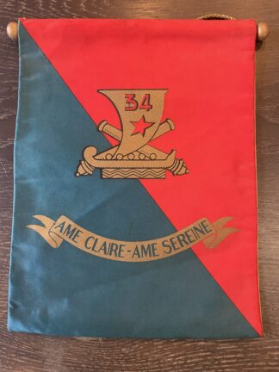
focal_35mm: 26
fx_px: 279
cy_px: 186
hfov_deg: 53.1
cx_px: 140
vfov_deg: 67.3
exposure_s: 1/50
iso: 400
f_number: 1.6
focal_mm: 4.2
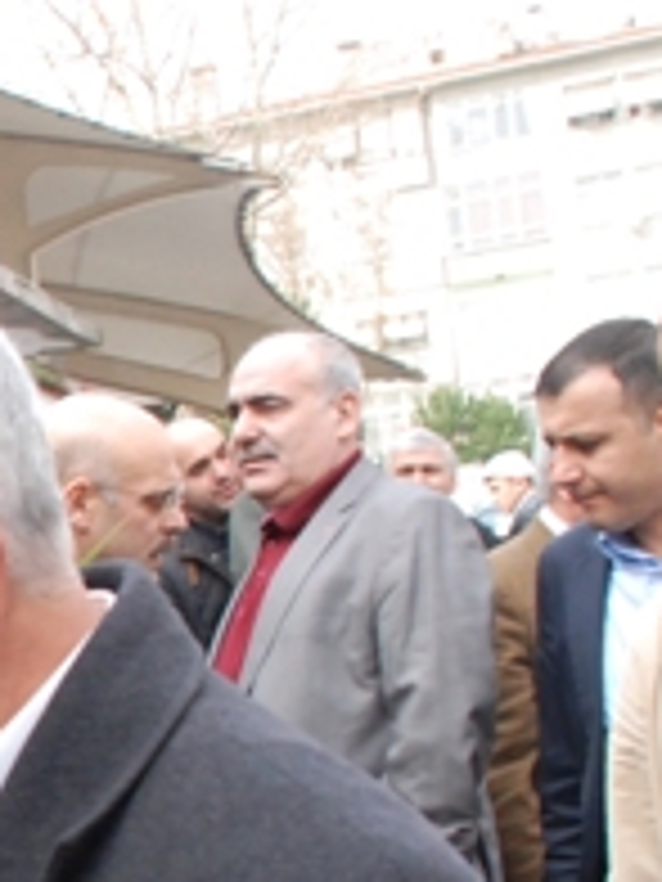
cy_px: 770
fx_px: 2167
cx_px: -450
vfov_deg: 22.5
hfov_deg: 15.4
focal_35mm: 85
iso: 1000
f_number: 10
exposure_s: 1/320
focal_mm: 18
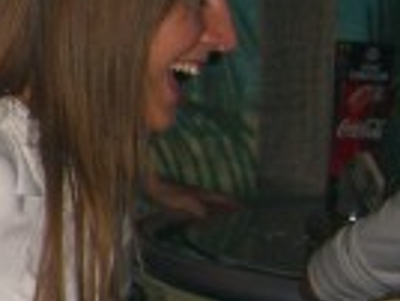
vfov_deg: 8.8
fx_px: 1968
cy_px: 119
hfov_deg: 10.6
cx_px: -409
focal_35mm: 170
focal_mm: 7.9
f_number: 2.8
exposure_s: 1/60
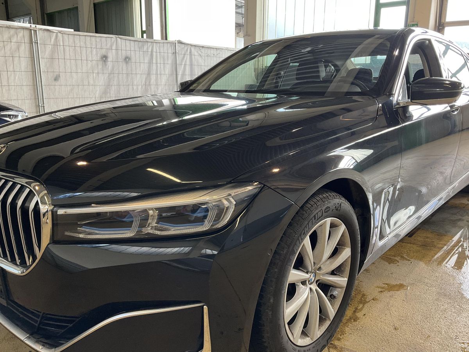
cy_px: 176
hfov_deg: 61.7
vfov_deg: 48.2
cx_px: 234
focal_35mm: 29
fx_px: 393
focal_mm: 3
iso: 50
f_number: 1.8
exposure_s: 1/50
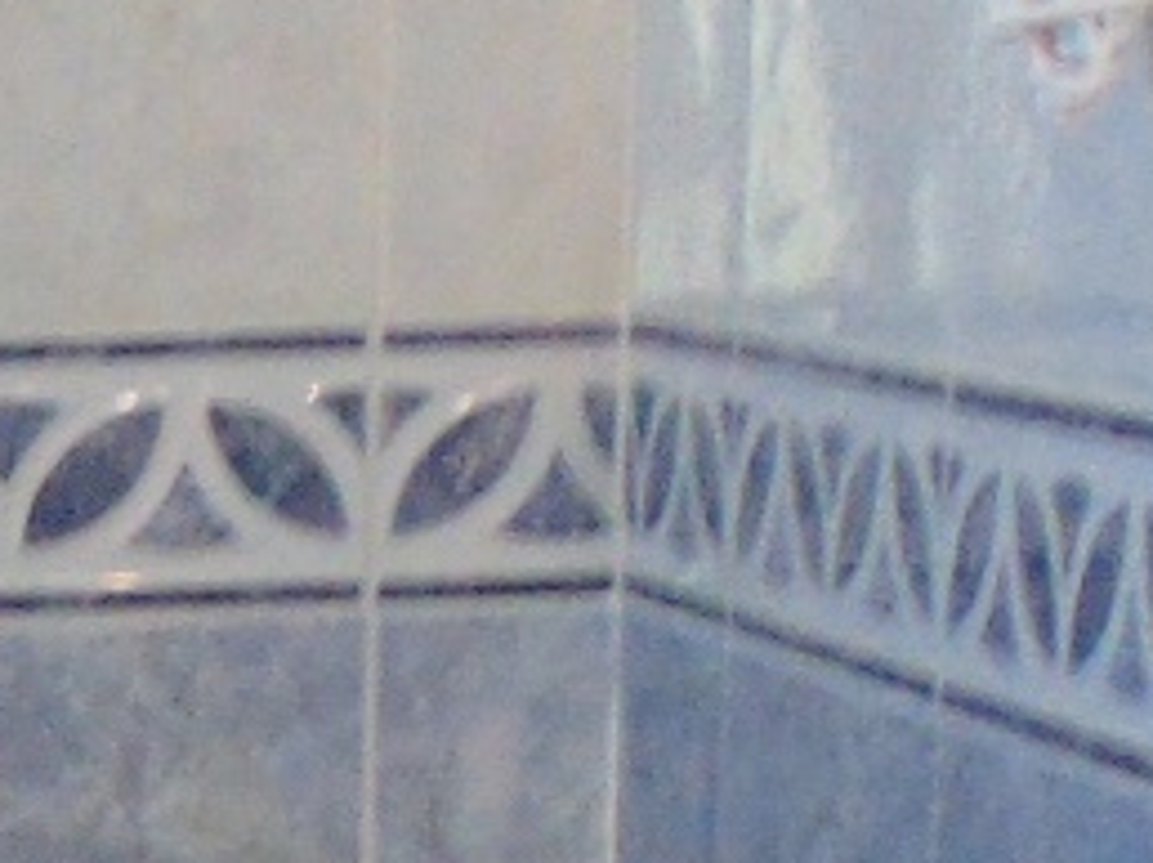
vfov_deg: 7.2
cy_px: 1708
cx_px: -1504
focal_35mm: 200
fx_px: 6655
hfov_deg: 9.0
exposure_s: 1/30
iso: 200
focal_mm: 4.5
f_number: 3
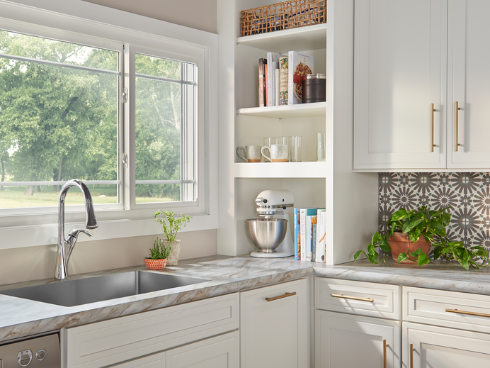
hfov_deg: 39.3
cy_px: 183
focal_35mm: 48
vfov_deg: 30.3
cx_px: 171
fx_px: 679
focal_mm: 35
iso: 100
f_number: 5.6
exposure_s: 1/160
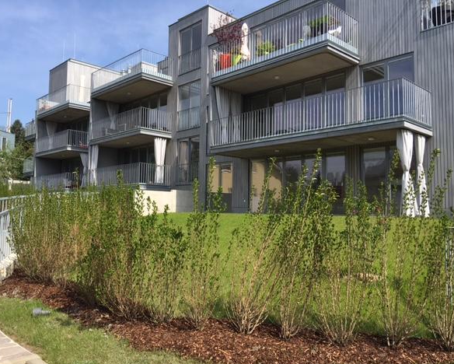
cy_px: 186
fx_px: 417
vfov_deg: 47.2
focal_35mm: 31
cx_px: 216
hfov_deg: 57.1
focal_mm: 4.15
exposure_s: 1/1304
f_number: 2.2
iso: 25
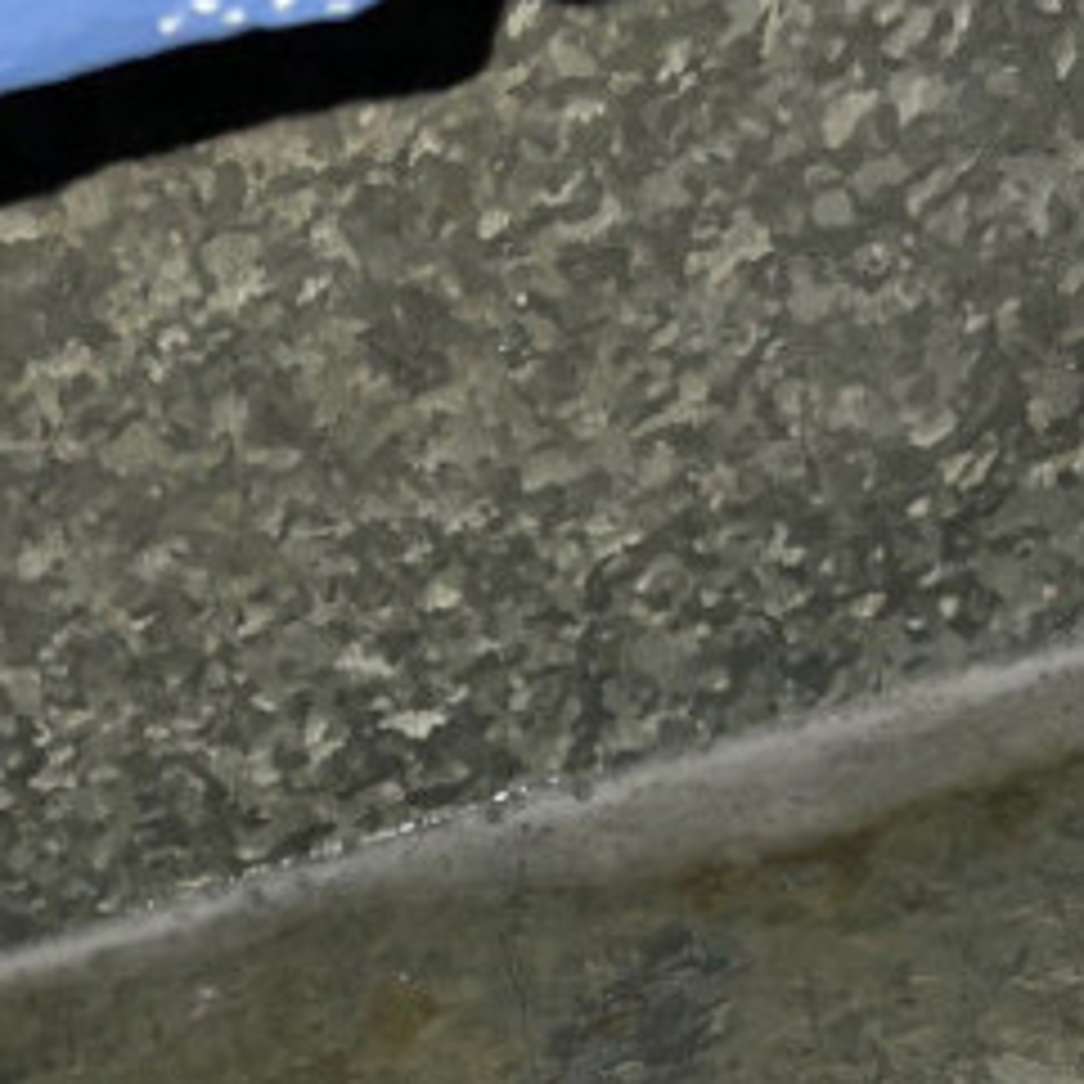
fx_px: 3649
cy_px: 742
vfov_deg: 16.8
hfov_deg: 16.9
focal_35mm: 103
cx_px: 511
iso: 16
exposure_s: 1/1089
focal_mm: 6
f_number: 2.4
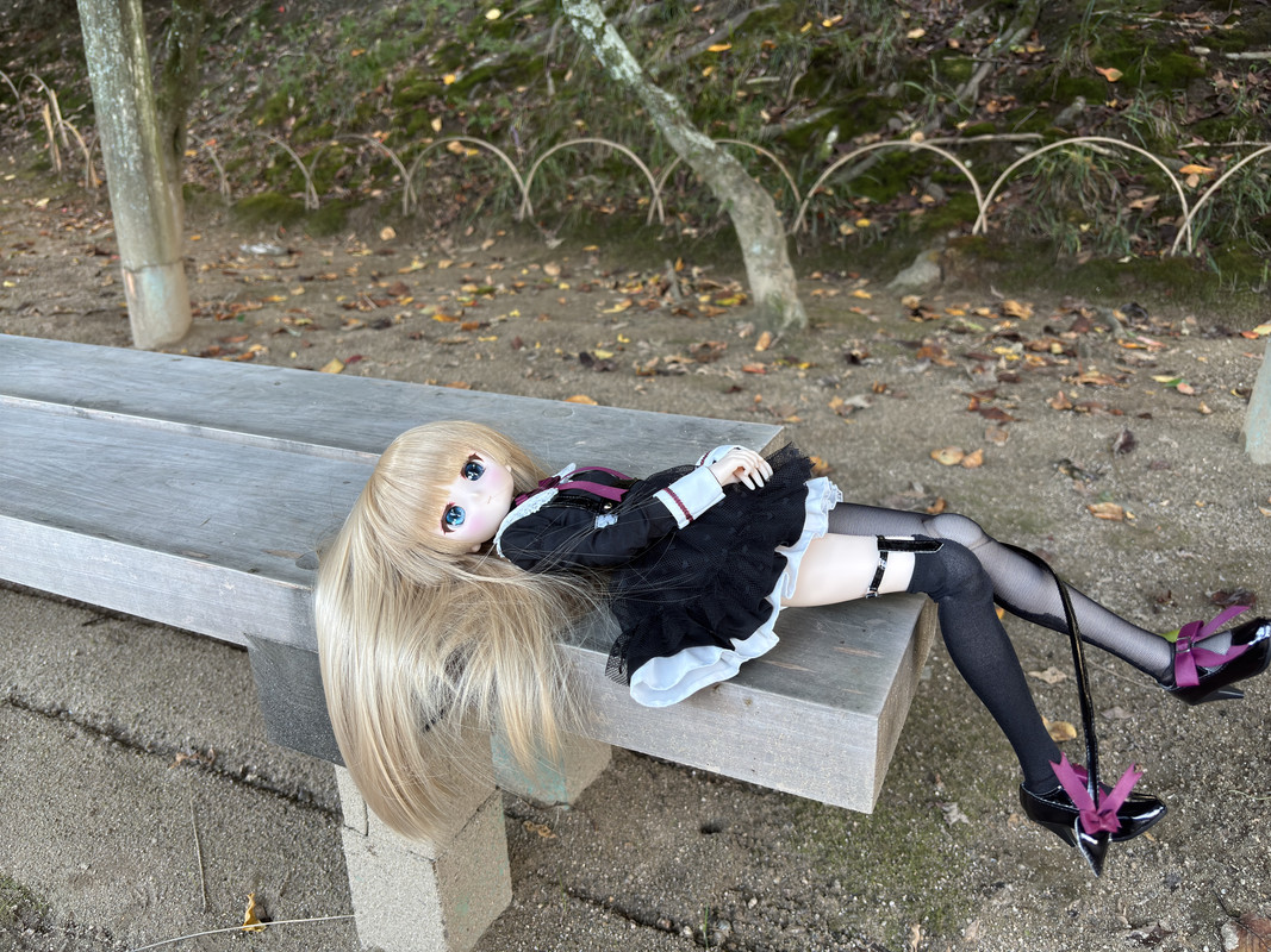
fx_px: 955
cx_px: 636
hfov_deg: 67.3
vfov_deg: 53.1
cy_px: 476
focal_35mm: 26
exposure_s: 1/70
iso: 80
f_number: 1.6
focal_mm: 5.96
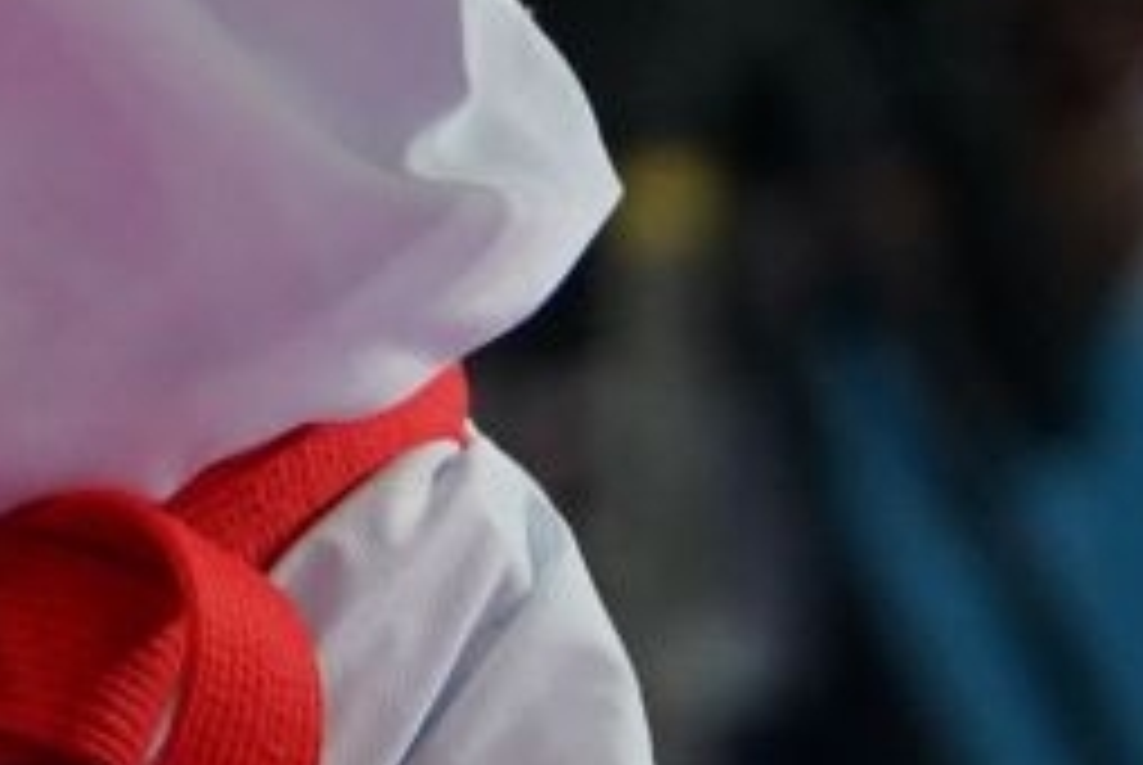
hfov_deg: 1.0
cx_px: -792
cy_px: -1382
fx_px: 64748
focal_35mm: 2037
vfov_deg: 0.7
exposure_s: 1/1000
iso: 1000
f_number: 2.8
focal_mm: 192
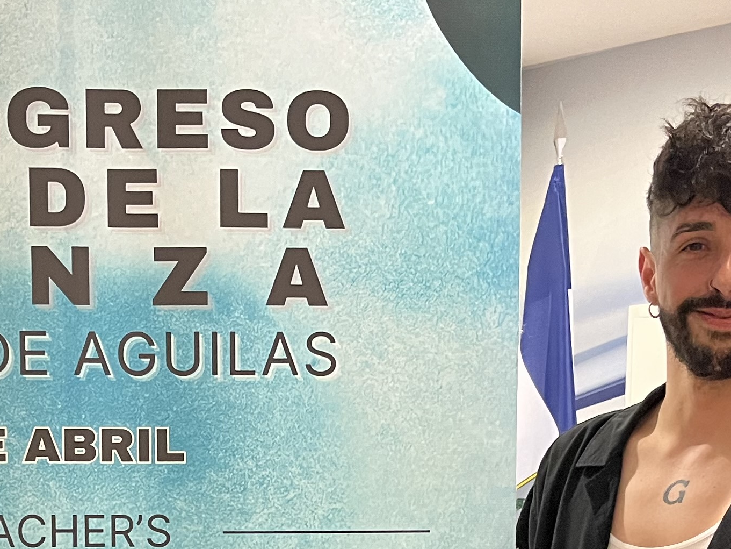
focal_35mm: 77
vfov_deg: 18.2
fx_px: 1626
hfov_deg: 25.2
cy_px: 647
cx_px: 252
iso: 320
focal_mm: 5.1
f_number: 1.6
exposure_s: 1/50
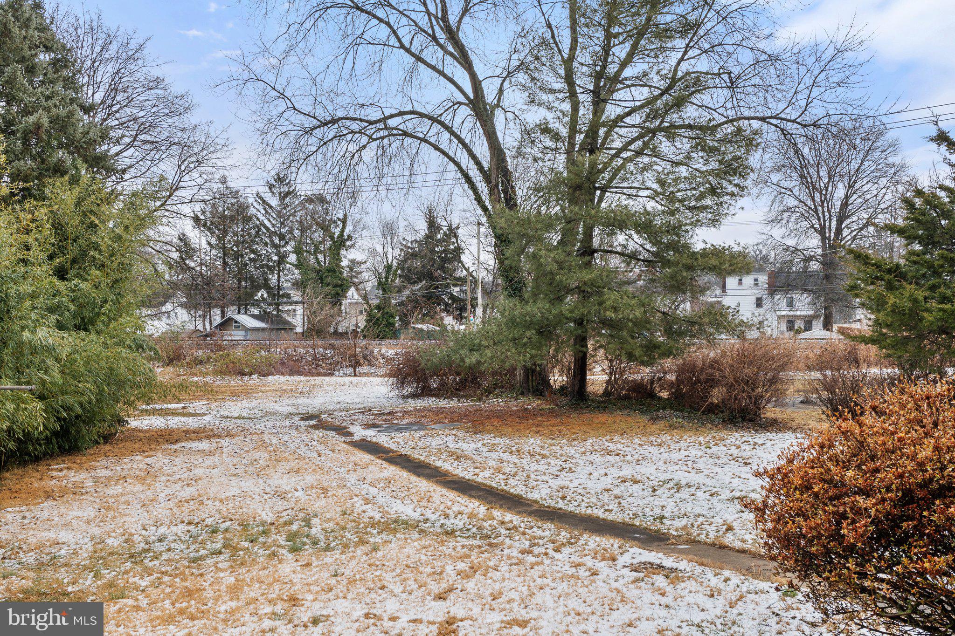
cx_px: 478
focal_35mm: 30
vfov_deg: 43.6
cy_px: 318
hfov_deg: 61.9
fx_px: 796
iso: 100
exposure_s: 1/30
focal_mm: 20
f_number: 9
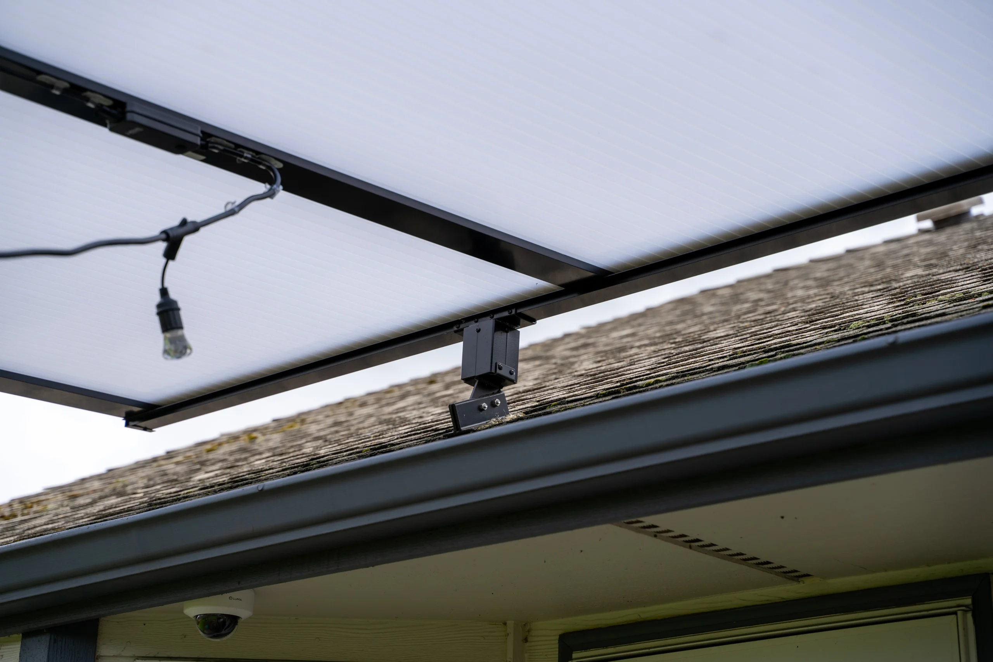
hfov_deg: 27.0
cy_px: 331
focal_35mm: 75
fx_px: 2069
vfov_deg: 18.2
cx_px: 496
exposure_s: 1/400
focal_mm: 75
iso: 100
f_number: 4.5
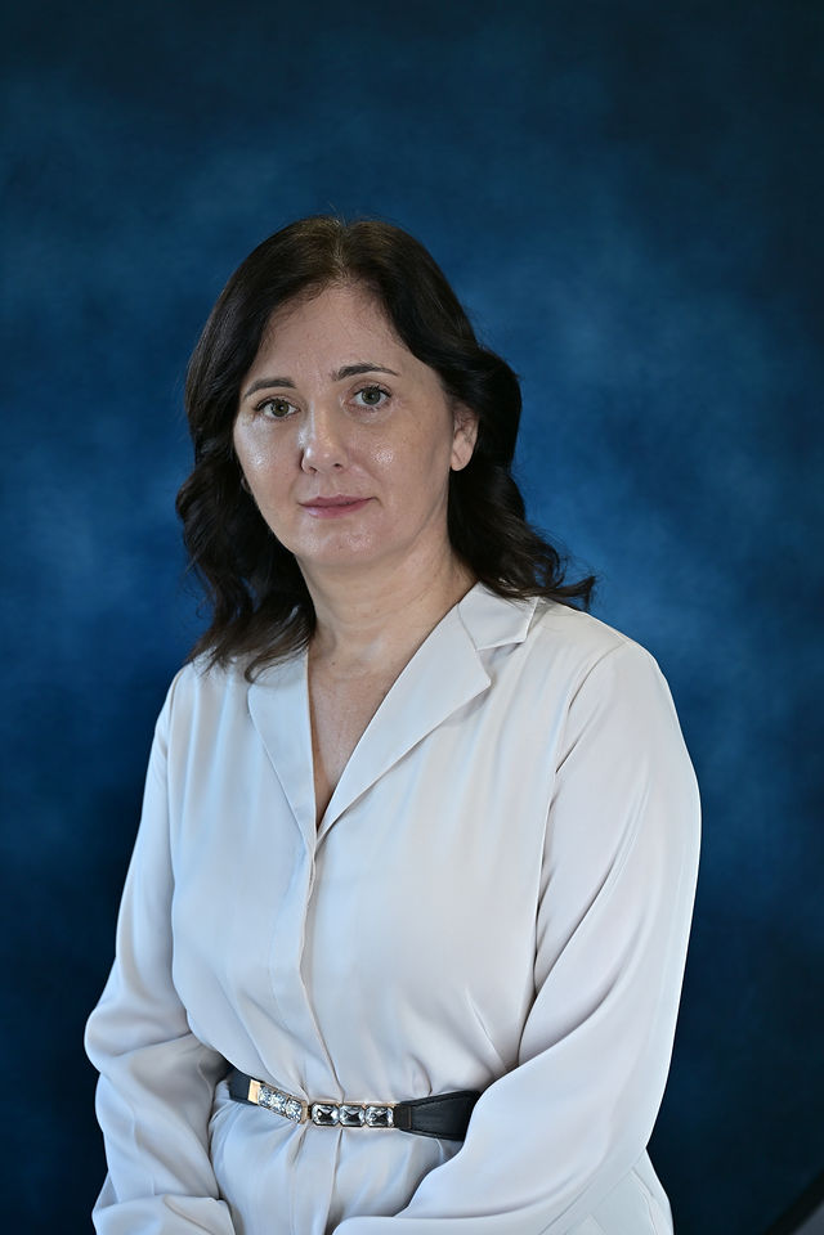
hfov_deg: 27.0
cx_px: 412
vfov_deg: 39.6
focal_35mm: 50
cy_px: 618
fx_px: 1717
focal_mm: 50
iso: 200
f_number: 4
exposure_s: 1/125
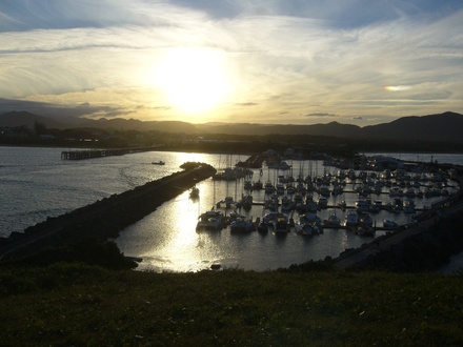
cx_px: 232
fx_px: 468
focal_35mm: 35
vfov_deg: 40.7
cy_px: 174
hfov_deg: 52.6
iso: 80
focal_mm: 5.8
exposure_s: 1/500
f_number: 5.6
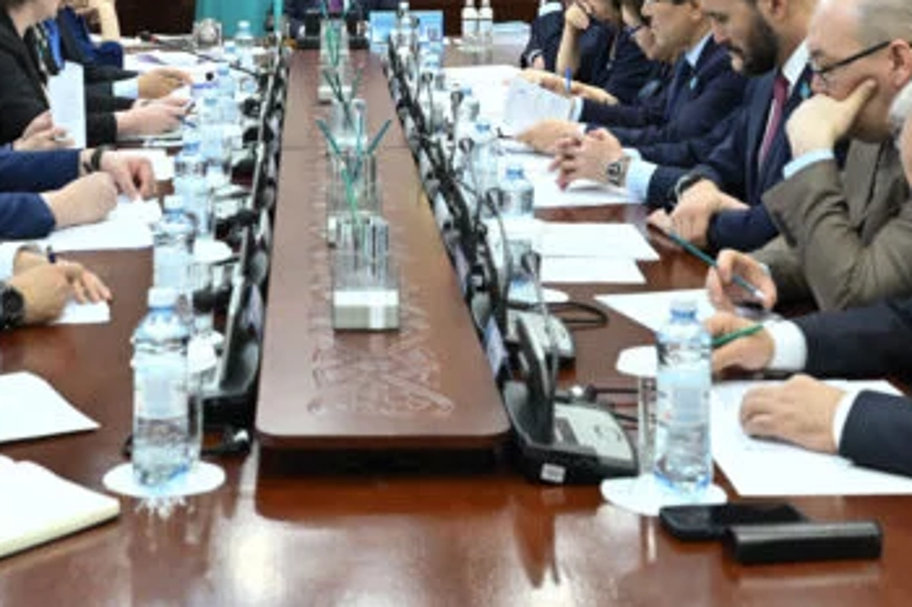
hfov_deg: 28.4
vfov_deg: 18.5
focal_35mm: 71
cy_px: -40
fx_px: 1798
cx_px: 347
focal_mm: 33
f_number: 5.6
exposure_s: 1/80
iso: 1600
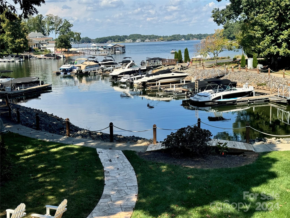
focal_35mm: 48
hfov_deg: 39.7
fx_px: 402
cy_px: 109
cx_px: 145
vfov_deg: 30.3
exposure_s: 1/2717
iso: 64
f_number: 1.78
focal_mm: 6.76
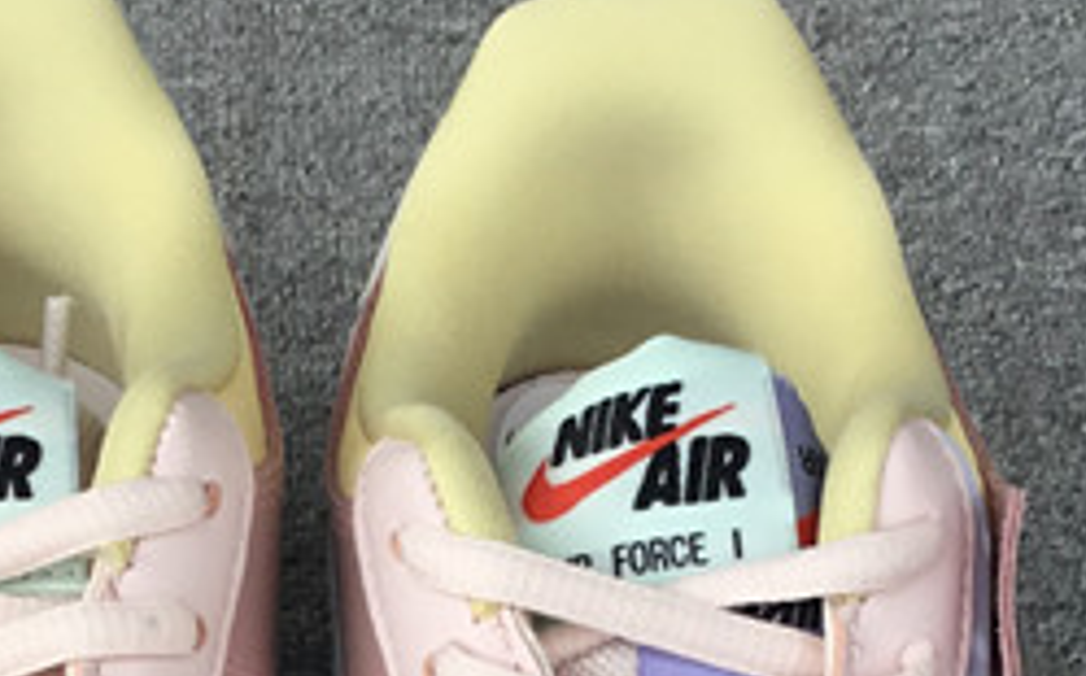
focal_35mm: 119
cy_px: 1106
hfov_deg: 17.5
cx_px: 305
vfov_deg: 10.5
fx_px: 3518
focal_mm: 3.3
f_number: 2.4
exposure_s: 1/125
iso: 25
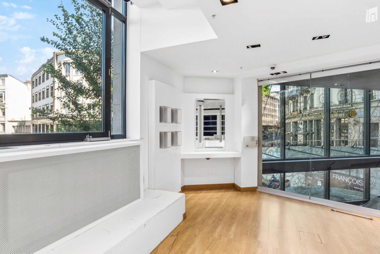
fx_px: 190
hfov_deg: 90.0
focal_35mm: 18
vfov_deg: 67.4
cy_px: 127
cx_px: 190
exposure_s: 1/5
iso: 80
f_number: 11
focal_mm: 18
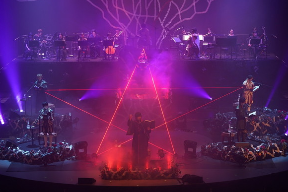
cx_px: 146
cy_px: 93
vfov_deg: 11.5
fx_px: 952
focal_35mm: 119
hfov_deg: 17.2
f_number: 3.2
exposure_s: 1/30
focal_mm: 115
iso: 800
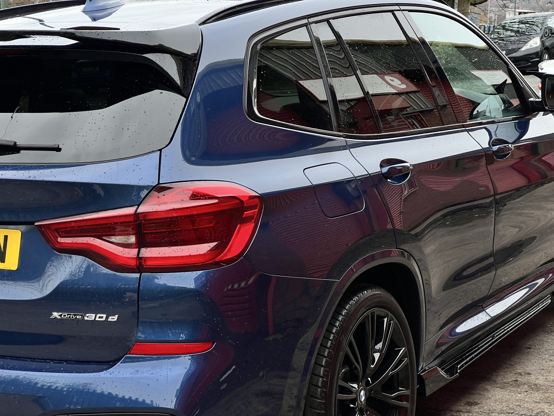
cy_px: 208
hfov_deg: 25.3
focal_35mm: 77
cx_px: 277
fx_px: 1232
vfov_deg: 19.1
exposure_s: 1/99
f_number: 2.8
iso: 32
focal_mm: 9
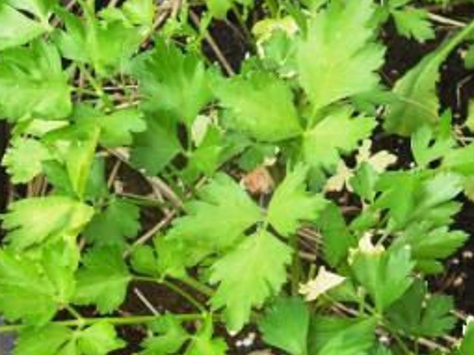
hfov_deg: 37.4
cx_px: 286
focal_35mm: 51
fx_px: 698
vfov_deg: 27.6
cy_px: 310
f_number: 3.4
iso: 80
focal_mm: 5.1
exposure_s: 1/160
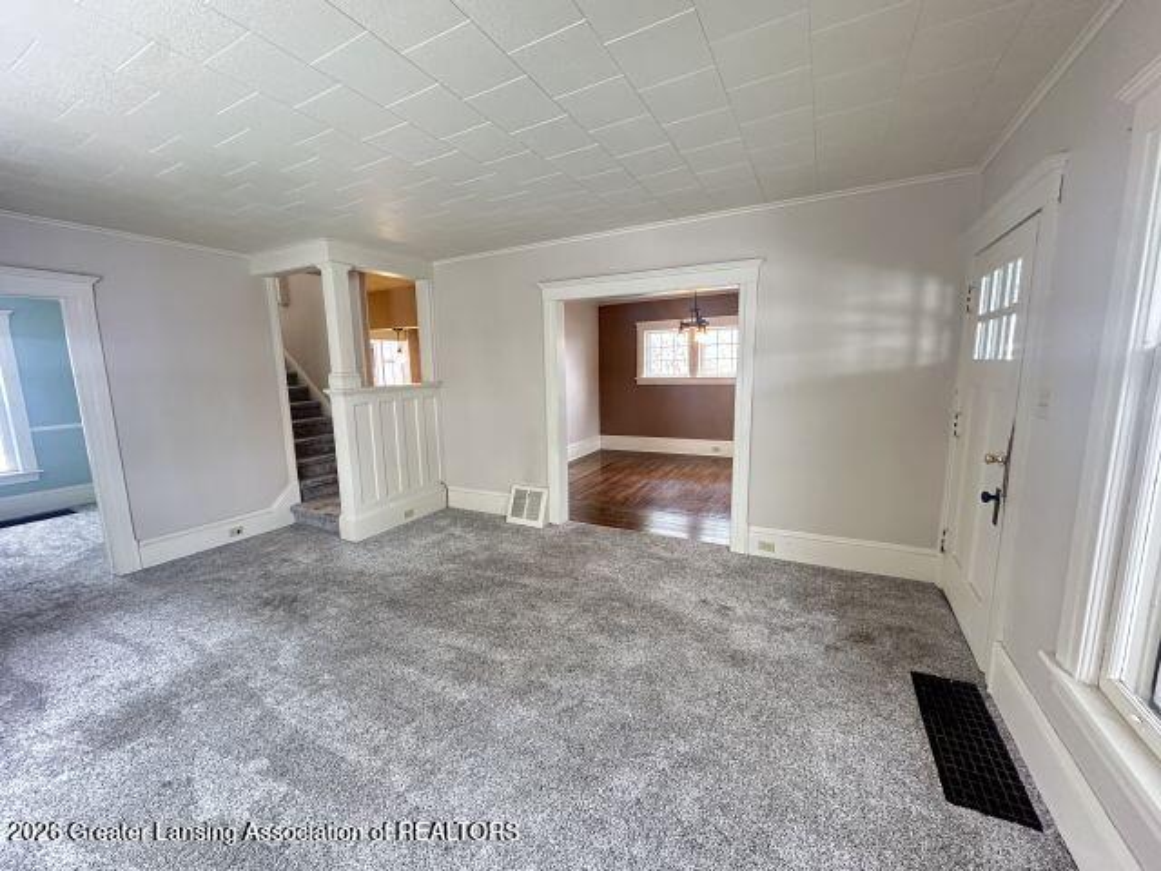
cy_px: 436
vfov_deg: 85.7
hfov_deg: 102.1
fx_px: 470
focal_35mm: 14
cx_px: 580
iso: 400
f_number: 2.2
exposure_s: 1/60
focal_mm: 2.22
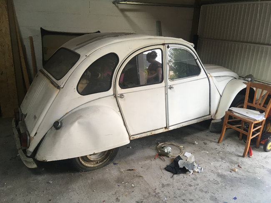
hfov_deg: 61.7
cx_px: 136
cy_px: 102
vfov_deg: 48.2
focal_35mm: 29
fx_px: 227
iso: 40
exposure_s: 1/33
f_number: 2.2
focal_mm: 4.15
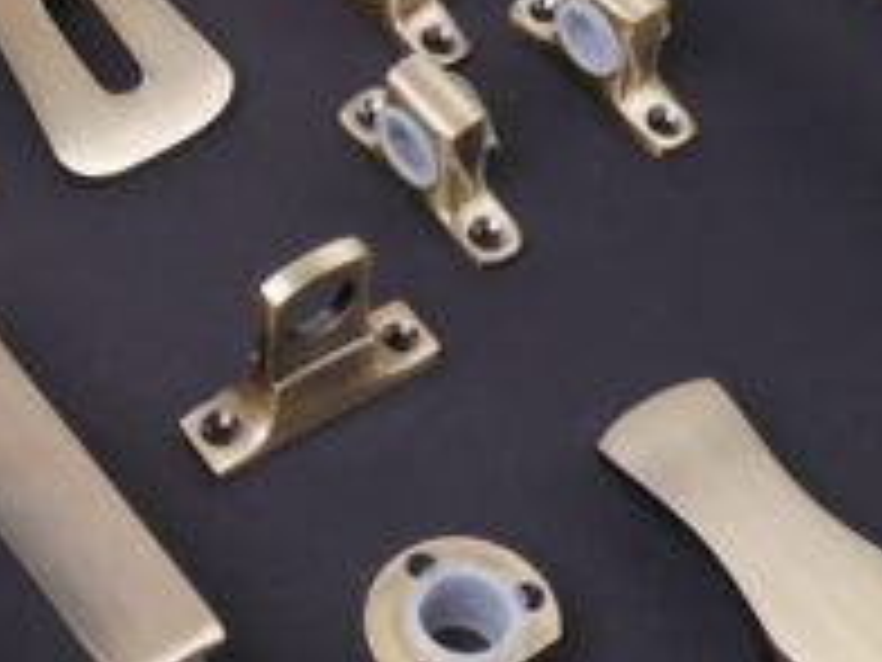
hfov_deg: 18.3
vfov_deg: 13.8
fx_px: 2726
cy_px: 214
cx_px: 243
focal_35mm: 107
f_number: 7.1
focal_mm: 21
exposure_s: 1/30
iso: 1000
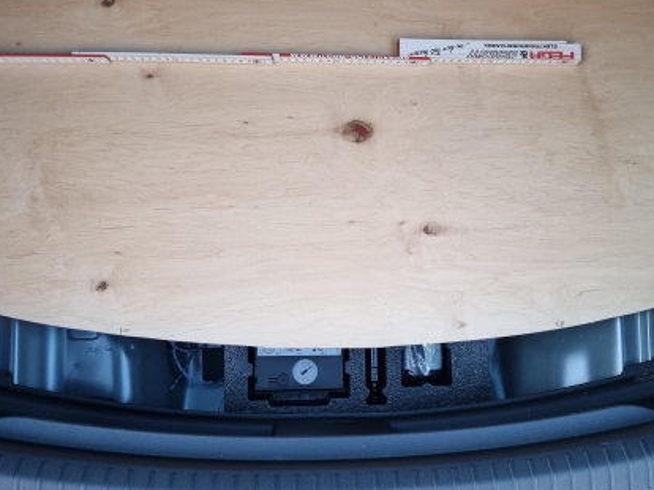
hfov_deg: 61.6
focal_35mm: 29
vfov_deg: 48.0
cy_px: 287
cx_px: 352
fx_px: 548
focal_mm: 6.7
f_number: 1.8
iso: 125
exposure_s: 1/100
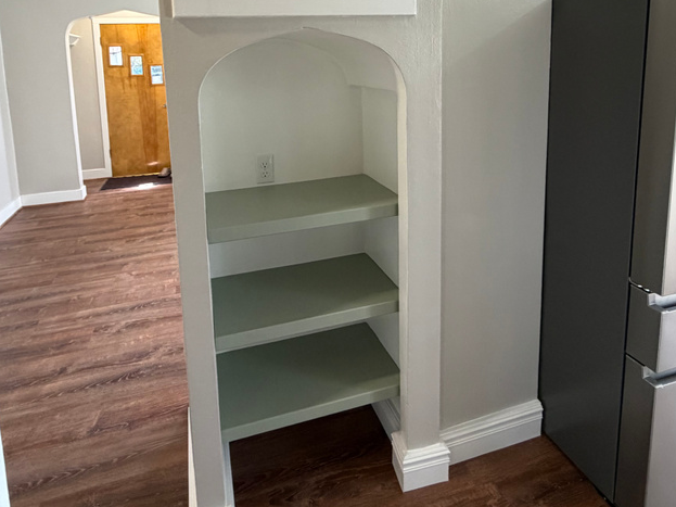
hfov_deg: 73.9
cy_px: 107
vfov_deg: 55.1
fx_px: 449
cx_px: 327
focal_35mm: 23
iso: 320
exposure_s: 1/120
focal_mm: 2.22
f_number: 2.2
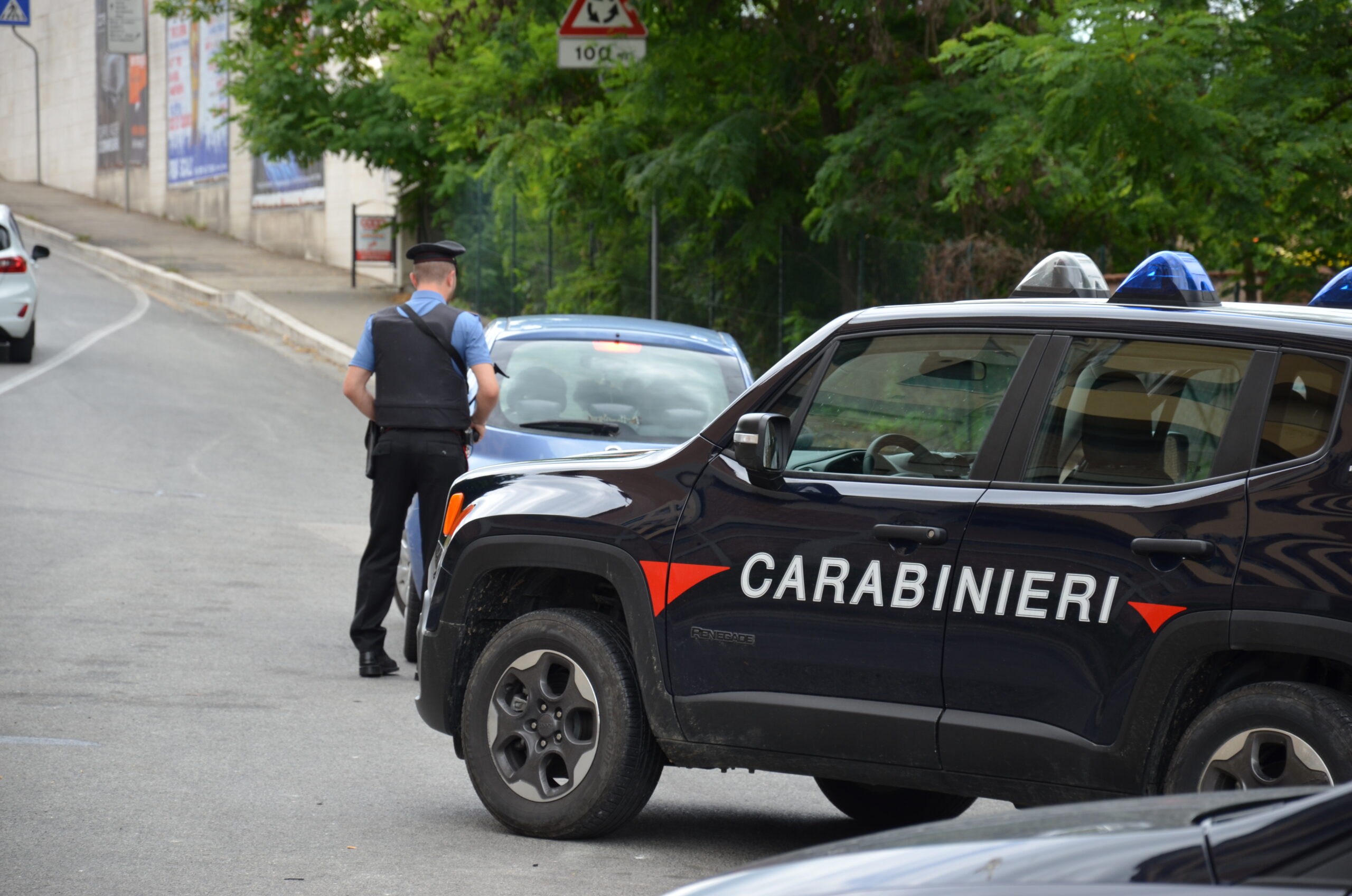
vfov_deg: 8.7
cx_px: 676
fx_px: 5903
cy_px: 448
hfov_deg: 13.1
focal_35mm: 158
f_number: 6.3
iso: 200
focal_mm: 105
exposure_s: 1/160
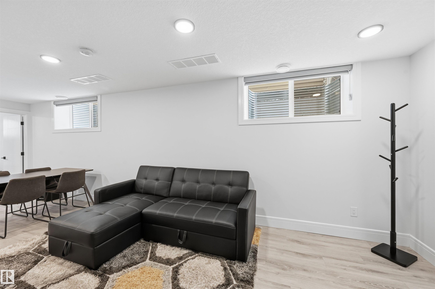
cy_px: 144
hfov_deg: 104.3
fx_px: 169
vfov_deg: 81.1
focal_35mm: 14
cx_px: 218
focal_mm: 14
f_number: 8
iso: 100
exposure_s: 1/8
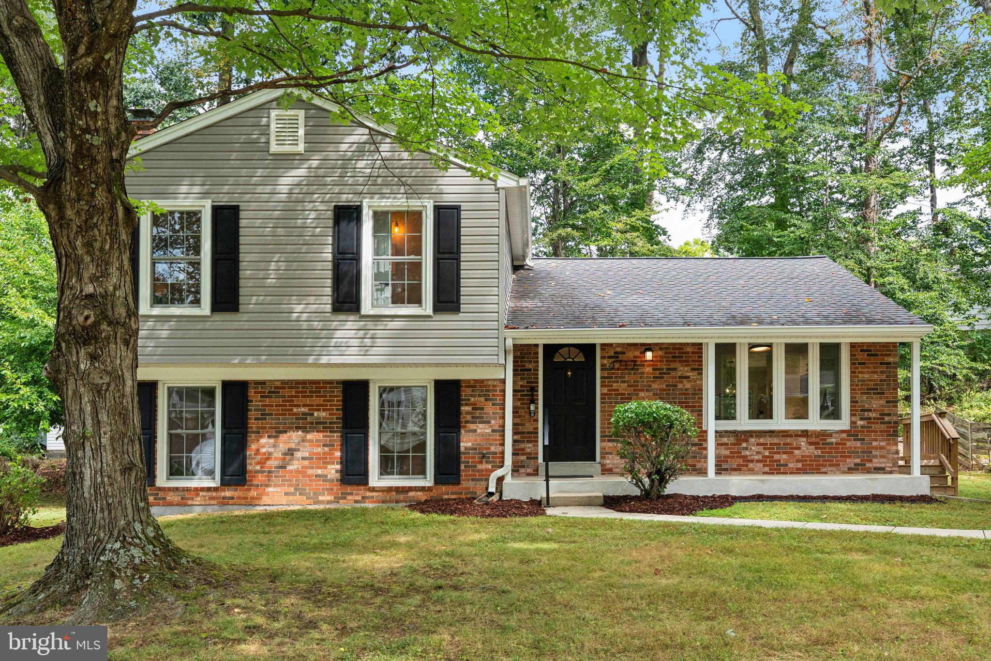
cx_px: 496
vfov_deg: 40.5
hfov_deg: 58.0
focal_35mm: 32
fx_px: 895
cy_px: 330
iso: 1250
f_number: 8
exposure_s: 1/500
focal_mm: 32.5
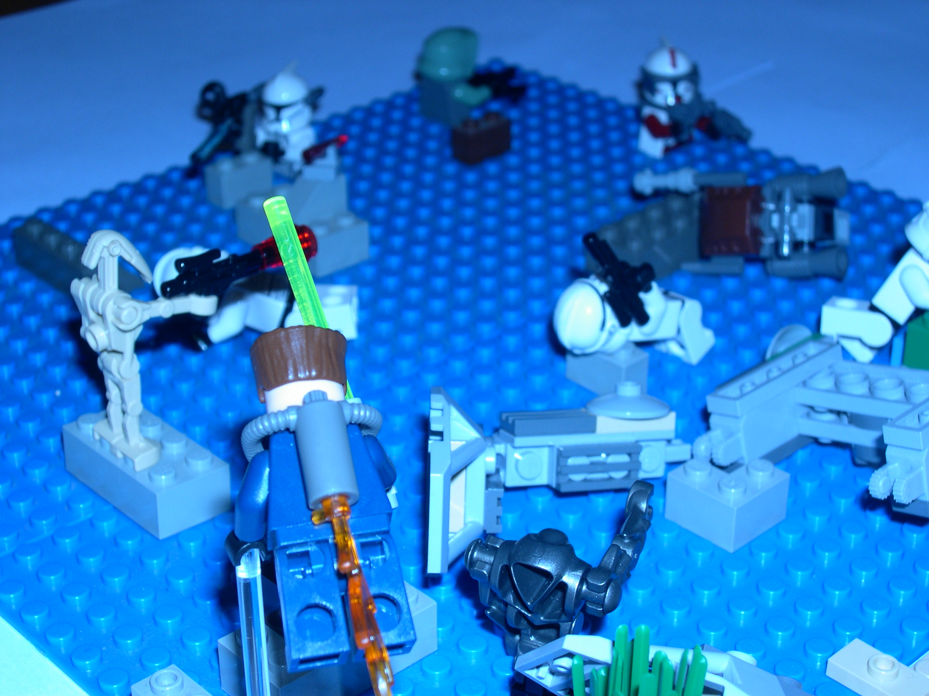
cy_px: 348
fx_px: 1664
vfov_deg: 23.7
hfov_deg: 31.2
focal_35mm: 62
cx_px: 464
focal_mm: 13.2
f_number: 9.6
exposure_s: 1/60
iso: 100
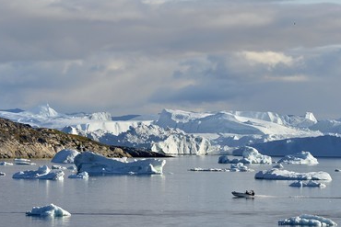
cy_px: 118
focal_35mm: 318
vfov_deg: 4.3
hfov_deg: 6.5
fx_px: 3013
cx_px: 167
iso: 200
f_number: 9
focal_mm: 280
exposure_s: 1/640
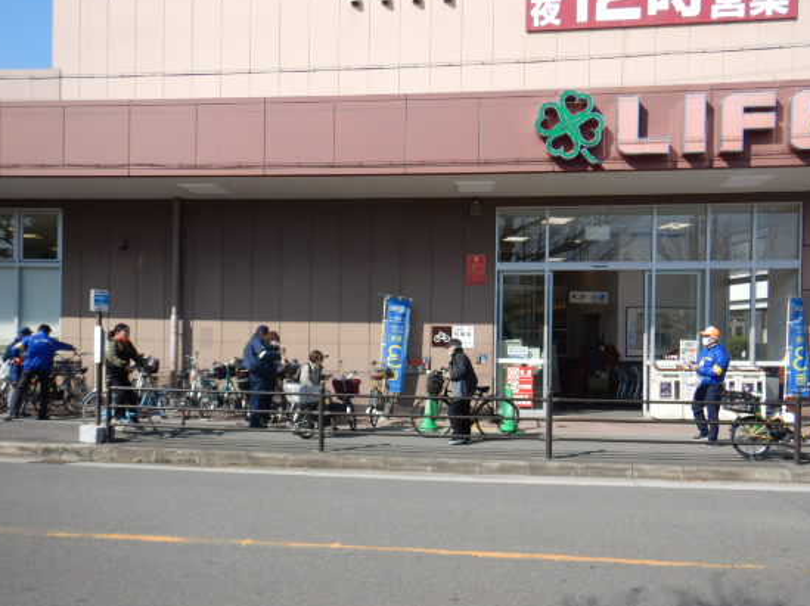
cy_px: 345
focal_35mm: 28
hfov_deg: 63.4
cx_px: 425
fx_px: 655
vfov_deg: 49.5
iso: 125
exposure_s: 1/1500
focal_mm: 4.3
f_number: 2.8
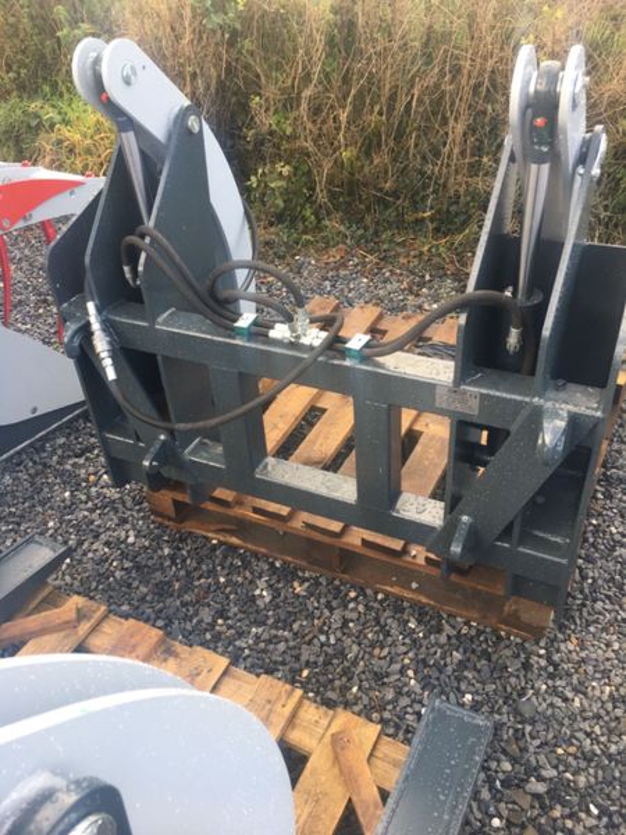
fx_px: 699
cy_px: 418
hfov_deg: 48.2
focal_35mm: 29
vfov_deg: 61.7
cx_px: 313
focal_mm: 4.15
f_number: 2.2
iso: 32
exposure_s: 1/100
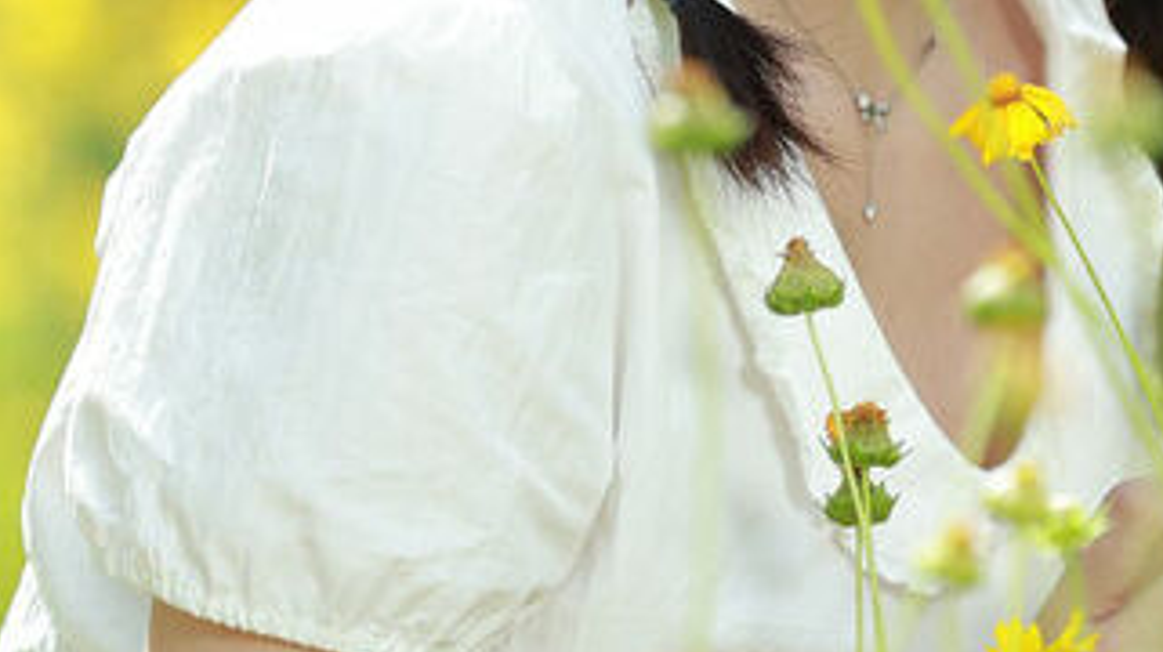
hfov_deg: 3.6
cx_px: 735
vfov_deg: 2.0
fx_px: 18705
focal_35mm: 607
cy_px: -301
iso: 100
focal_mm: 177
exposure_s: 1/500
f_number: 2.8
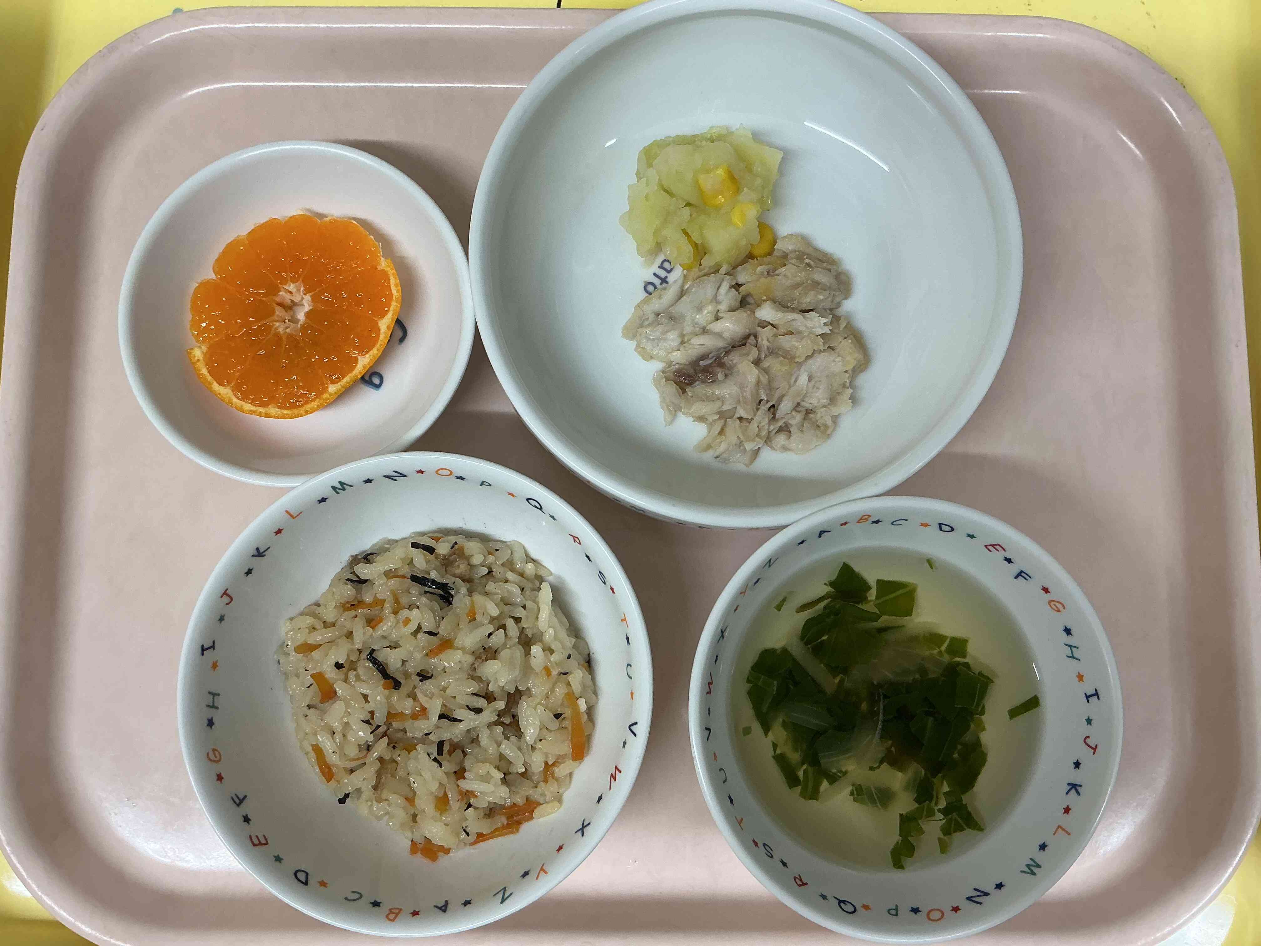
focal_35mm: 29
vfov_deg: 48.2
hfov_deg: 61.7
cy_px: 473
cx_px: 630
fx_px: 1056
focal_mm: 3
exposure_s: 1/60
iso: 50
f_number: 1.8
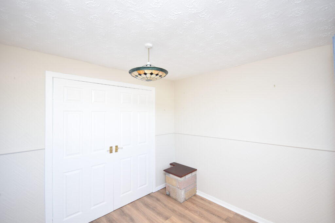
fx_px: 140
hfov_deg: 100.4
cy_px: 112
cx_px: 168
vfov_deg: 77.3
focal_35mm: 15
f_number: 5
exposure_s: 1/100
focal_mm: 10
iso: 400
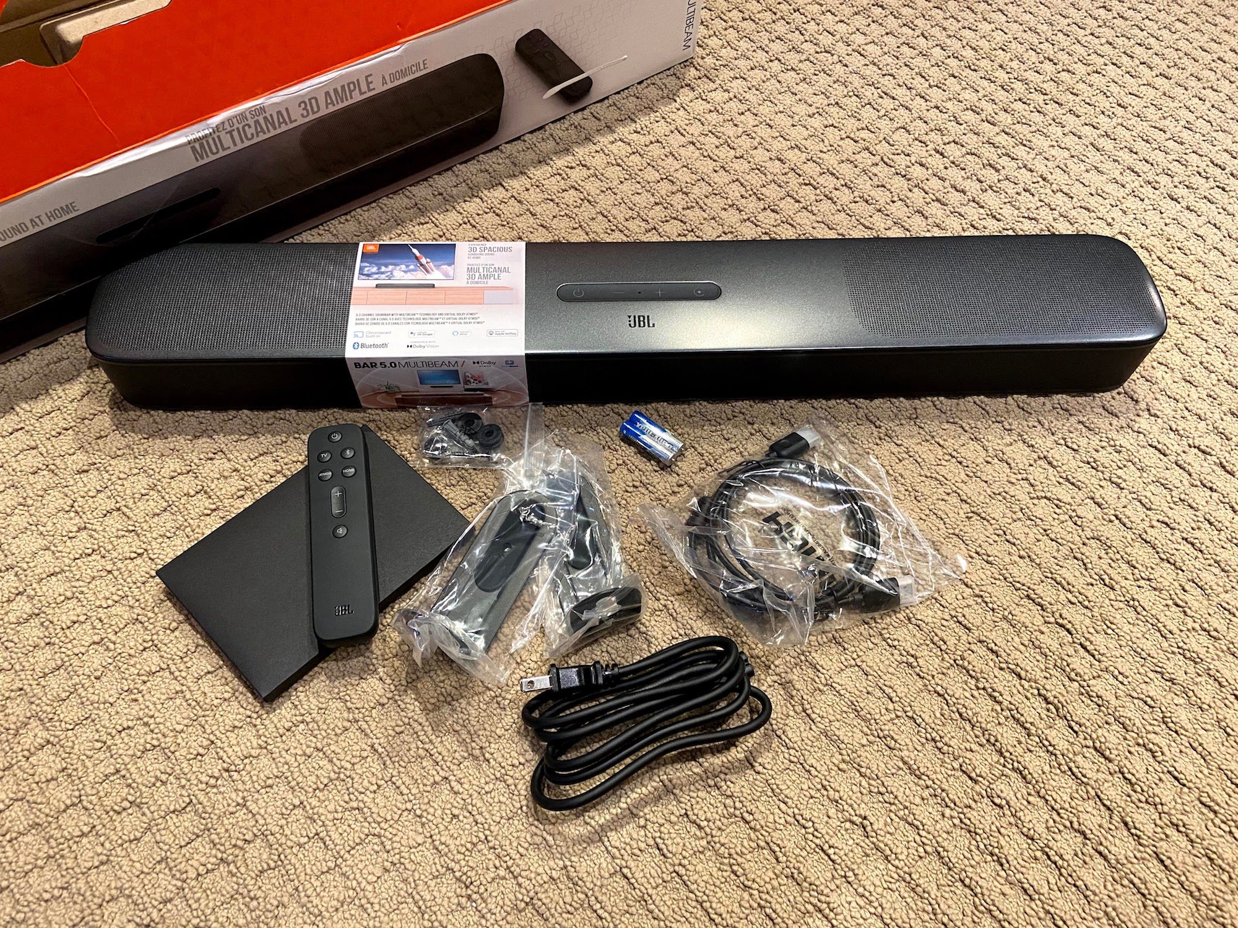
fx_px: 930
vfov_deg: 53.1
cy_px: 464
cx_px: 619
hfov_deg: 67.3
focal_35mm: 26
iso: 320
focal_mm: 4.25
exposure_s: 1/60
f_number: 1.8
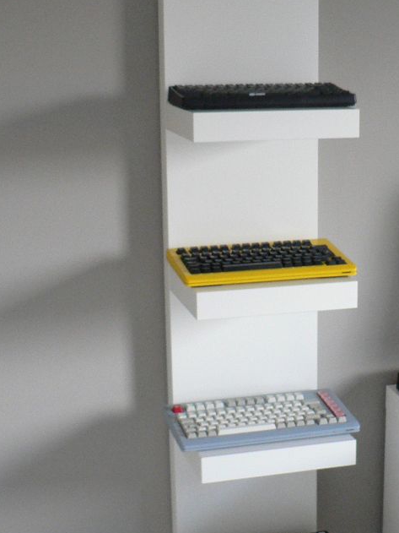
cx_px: 329
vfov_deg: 26.7
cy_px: 302
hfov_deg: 19.9
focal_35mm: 73
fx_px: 1122
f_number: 2.8
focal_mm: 6
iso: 200
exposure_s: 1/13
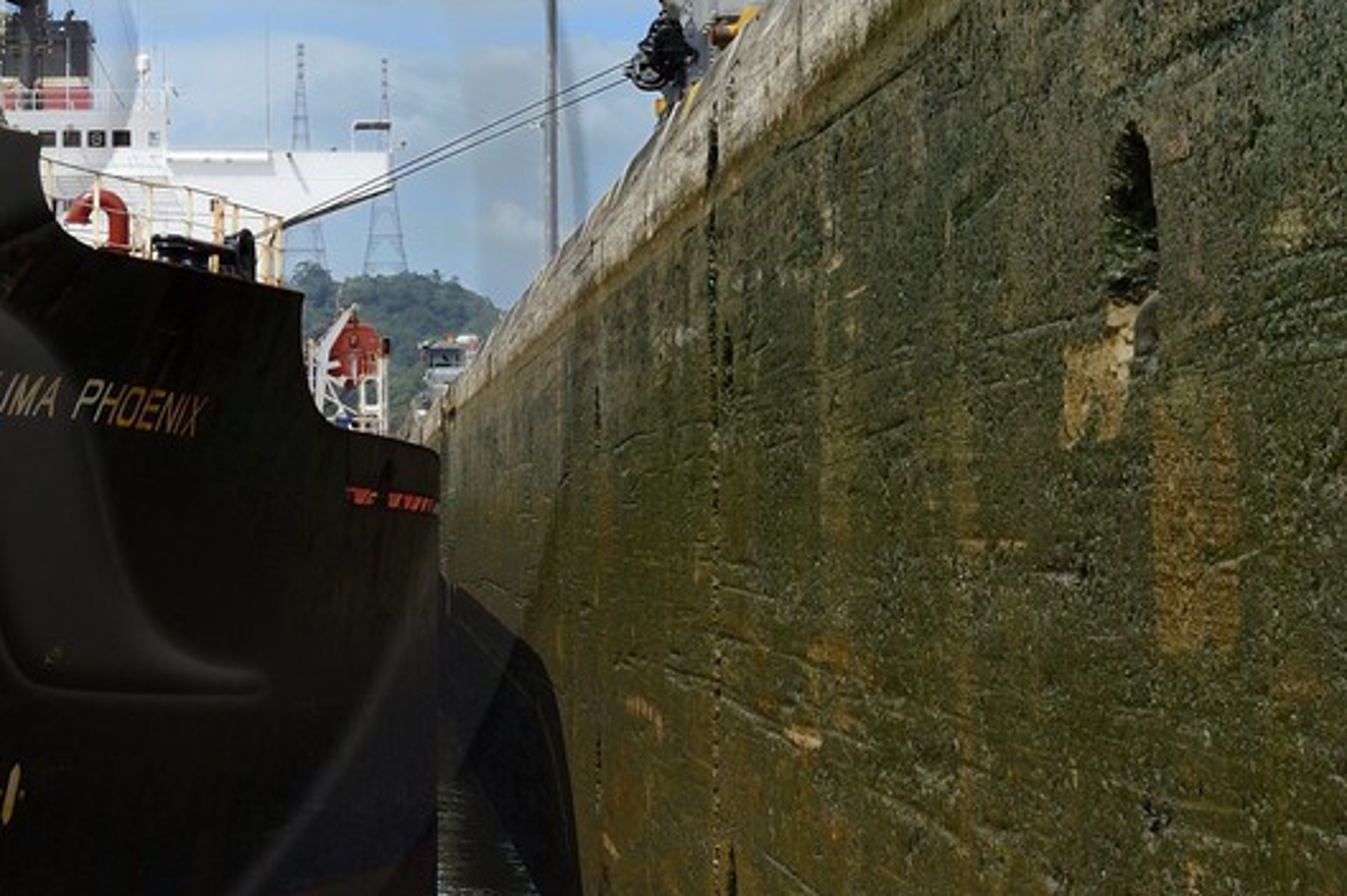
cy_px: 280
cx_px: -476
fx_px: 4524
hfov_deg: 15.9
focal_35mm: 121
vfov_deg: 11.3
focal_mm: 40
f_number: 13
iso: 200
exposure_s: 1/250
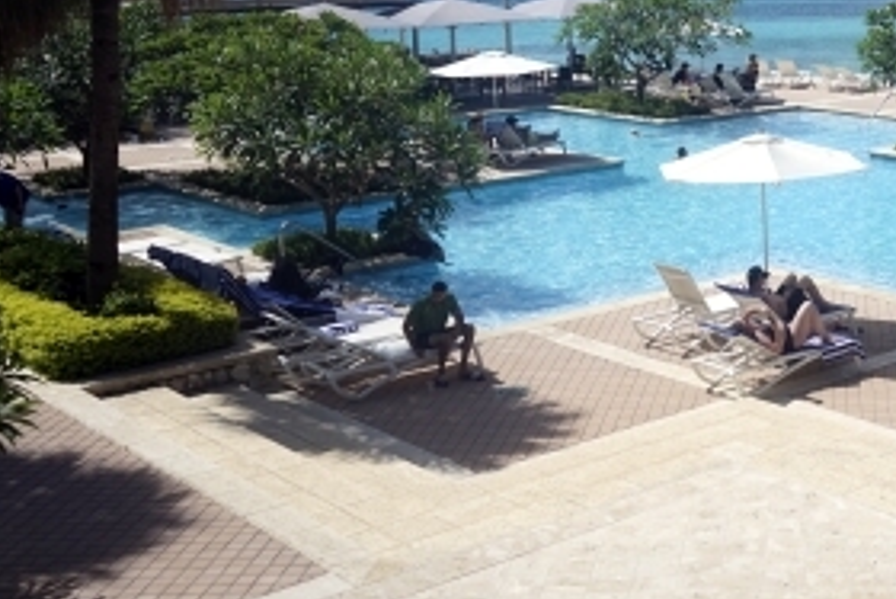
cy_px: 151
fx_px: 1494
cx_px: 854
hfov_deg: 31.4
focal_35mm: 60
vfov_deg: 22.4
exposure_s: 1/1250
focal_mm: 28
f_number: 4.5
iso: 100
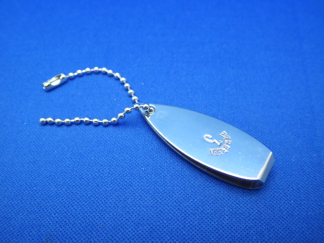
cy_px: 122
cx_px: 162
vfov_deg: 45.4
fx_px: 290
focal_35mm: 31
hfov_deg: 58.4
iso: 320
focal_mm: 5.5
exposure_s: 1/45
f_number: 2.3
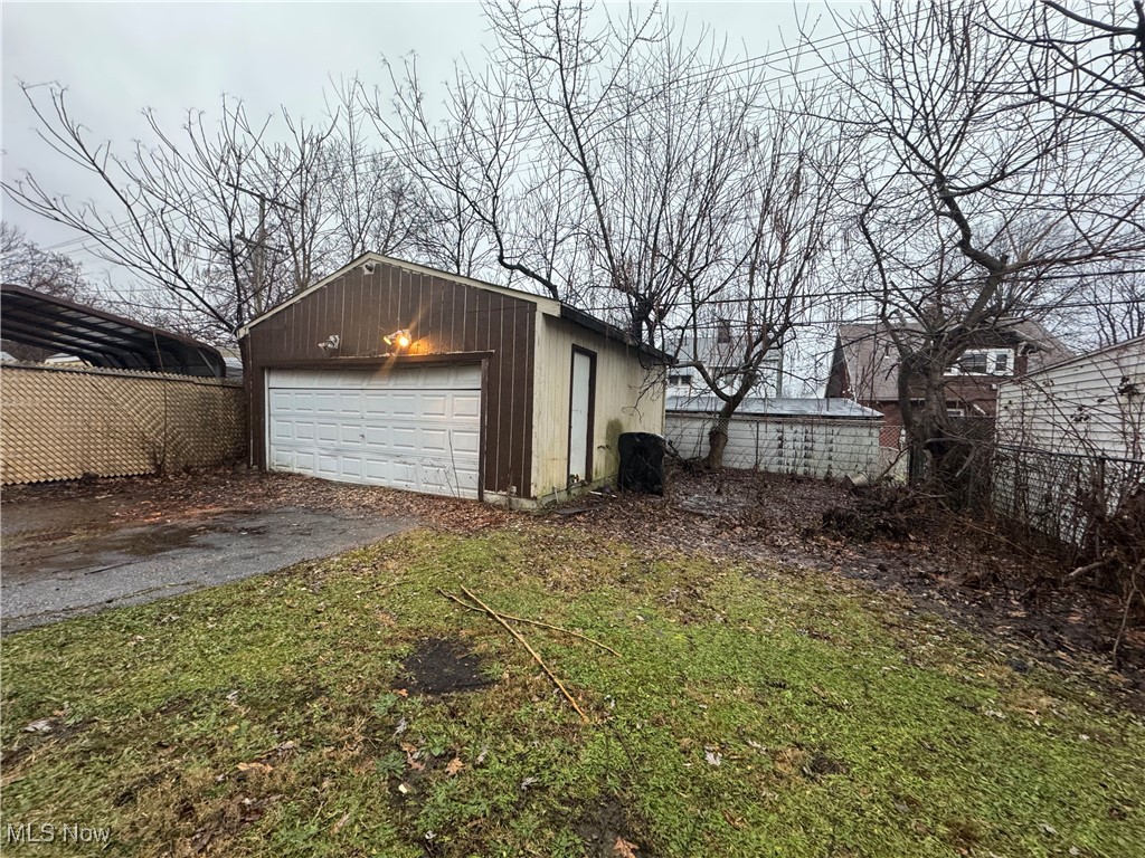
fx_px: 463
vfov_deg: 85.7
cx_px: 572
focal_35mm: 14
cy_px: 429
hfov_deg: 102.1
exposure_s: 1/60
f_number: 2.2
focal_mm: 2.22
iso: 200
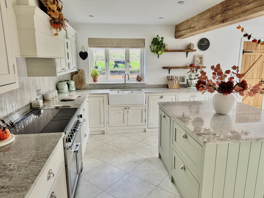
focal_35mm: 24
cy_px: 99
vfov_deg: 56.8
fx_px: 183
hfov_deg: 71.6
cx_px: 132
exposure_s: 1/143
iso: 64
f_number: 1.78
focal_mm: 6.76
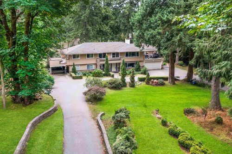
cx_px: 116
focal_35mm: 28
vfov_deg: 46.4
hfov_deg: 65.5
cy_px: 77
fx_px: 180
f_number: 3.2
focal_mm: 10.26
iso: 100
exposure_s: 1/160
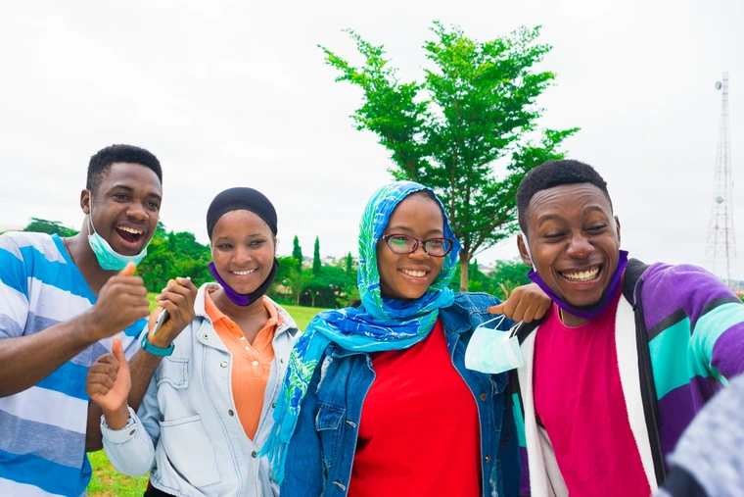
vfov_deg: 33.0
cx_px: 372
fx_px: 837
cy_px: 248
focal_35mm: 40
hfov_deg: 47.9
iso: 100
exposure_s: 1/125
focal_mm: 27
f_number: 7.1
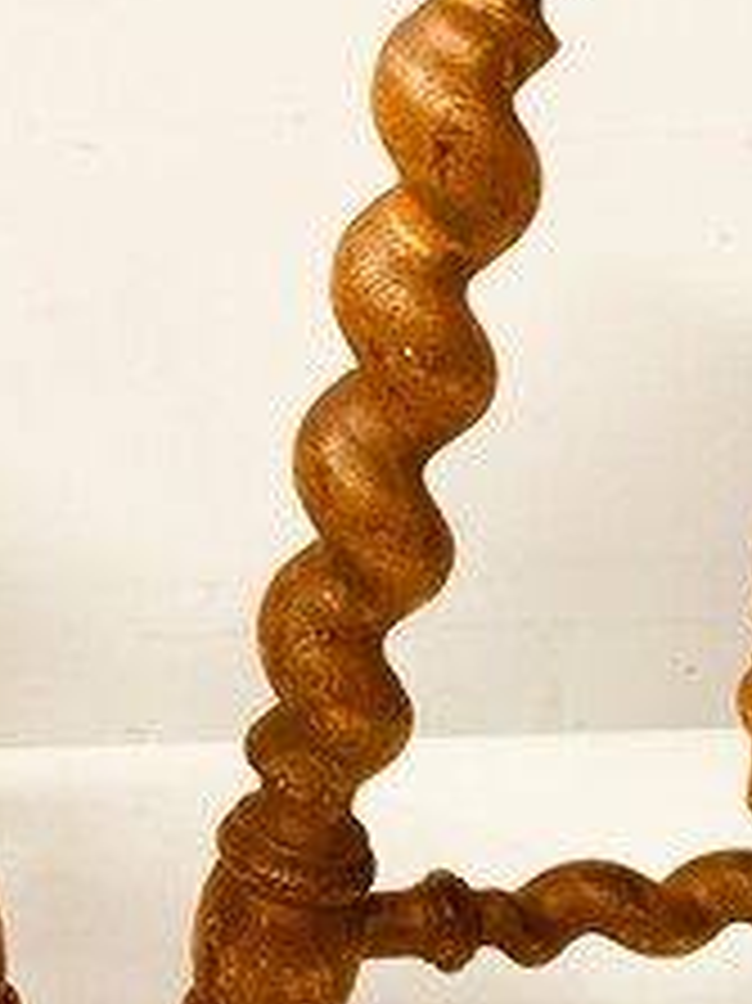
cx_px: 0
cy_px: 468
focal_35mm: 56
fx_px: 1624
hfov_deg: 24.9
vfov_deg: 34.4
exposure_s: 1/60
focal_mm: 4.25
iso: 400
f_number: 1.8
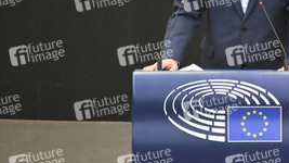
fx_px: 6765
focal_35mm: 883
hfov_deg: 2.4
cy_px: 26
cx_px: 224
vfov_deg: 1.4
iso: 6400
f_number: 6.3
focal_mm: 500
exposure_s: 1/400
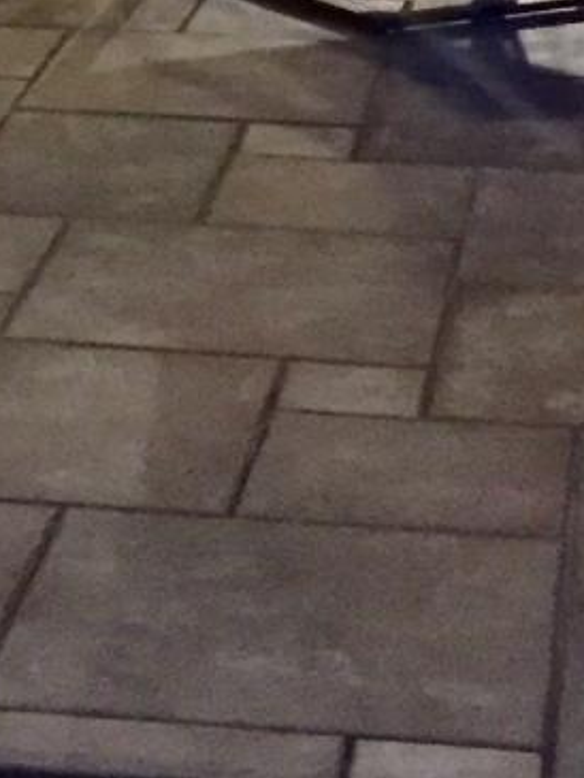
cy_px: -806
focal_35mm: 159
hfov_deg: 9.3
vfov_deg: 11.2
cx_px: 109
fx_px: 3575
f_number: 2.2
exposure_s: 1/15
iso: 400
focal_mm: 4.15
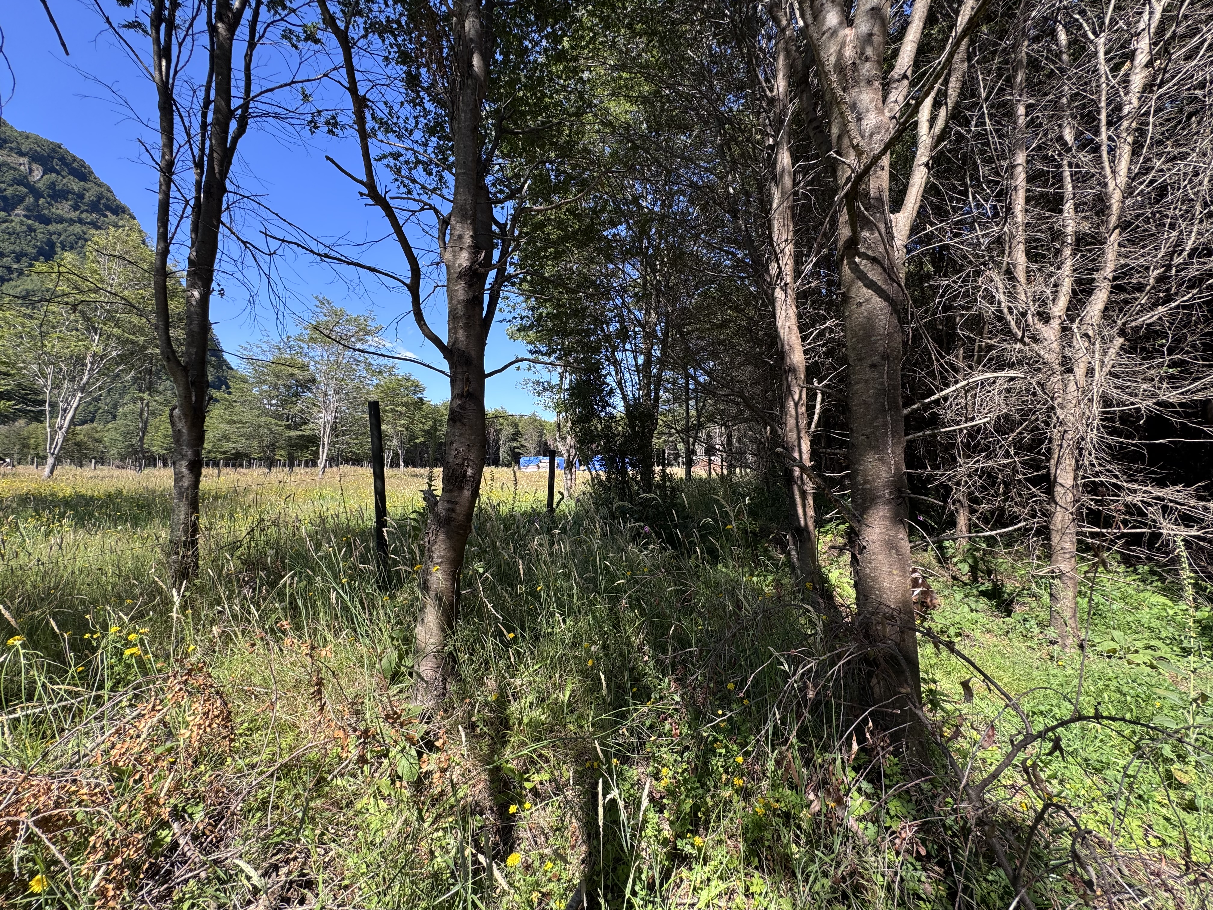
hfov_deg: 102.1
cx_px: 606
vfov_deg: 85.7
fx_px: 491
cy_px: 455
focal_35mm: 14
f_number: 2.2
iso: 40
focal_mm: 2.22
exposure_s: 1/421
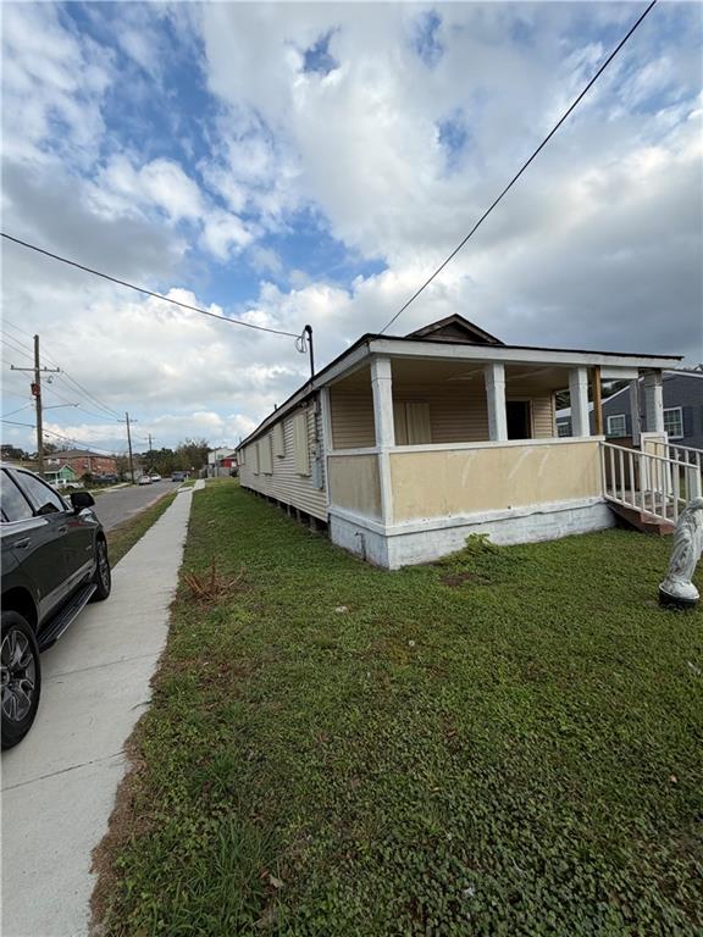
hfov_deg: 85.7
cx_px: 352
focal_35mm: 14
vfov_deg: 102.1
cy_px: 468
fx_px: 379
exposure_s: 1/770
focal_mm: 2.22
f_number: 2.2
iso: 25
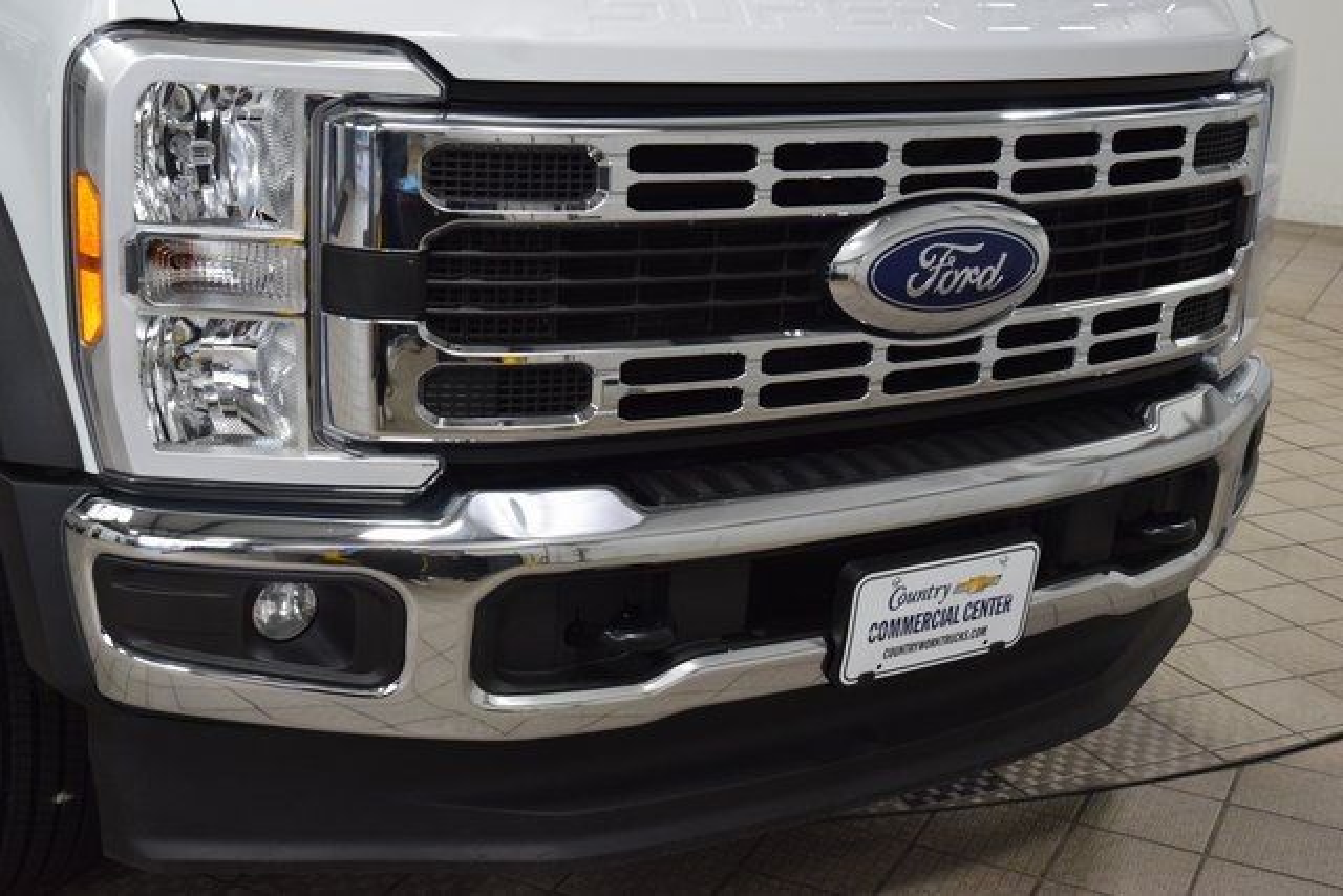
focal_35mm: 52
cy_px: 448
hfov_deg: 37.8
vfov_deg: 25.8
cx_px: 672
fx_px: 1959
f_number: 8
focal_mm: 35
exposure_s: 1/60
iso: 1600
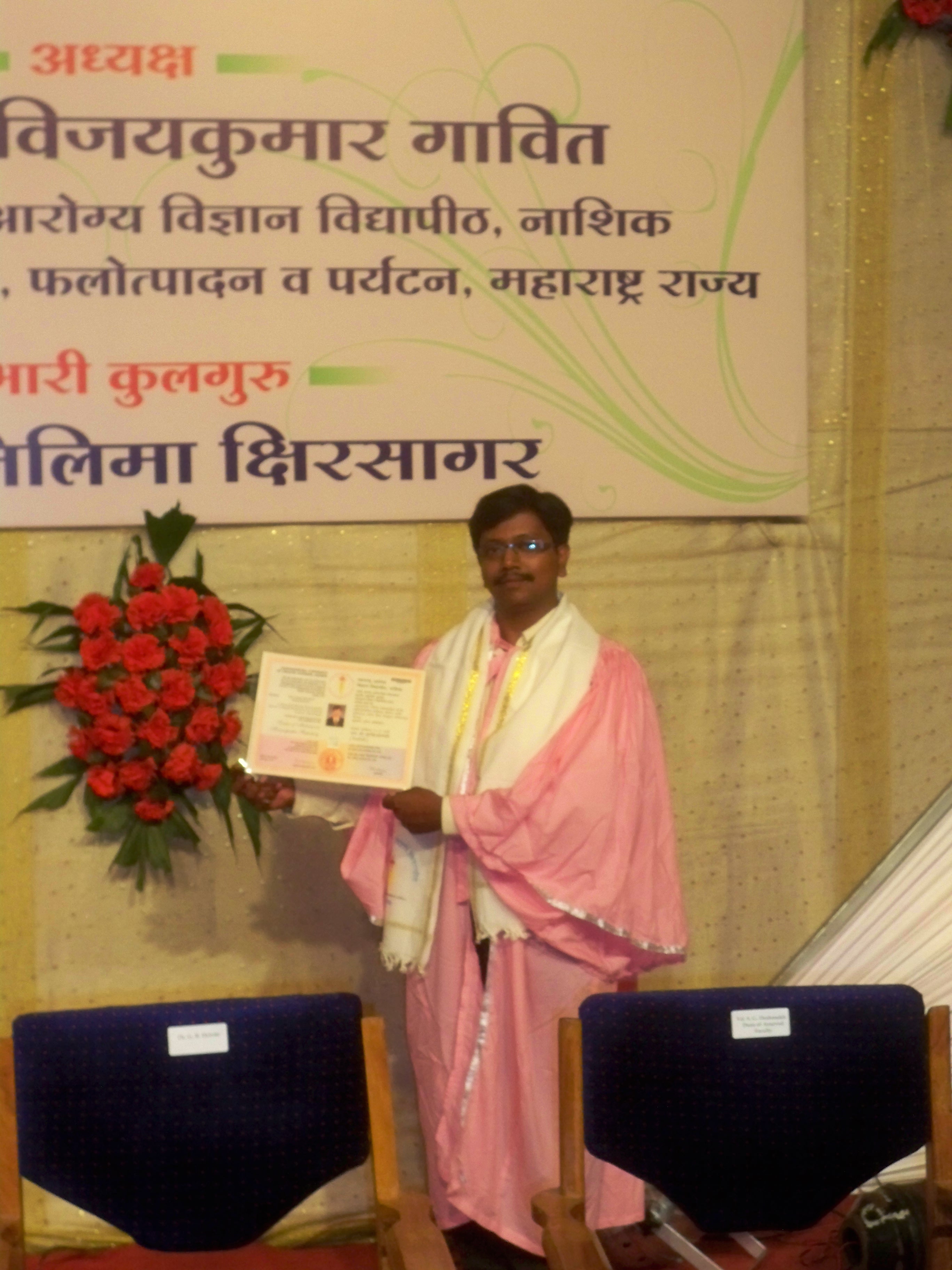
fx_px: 2493
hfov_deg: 21.6
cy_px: 635
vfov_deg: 28.6
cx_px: 476
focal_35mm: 68
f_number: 4.5
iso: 400
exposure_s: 1/30
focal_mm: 12.1
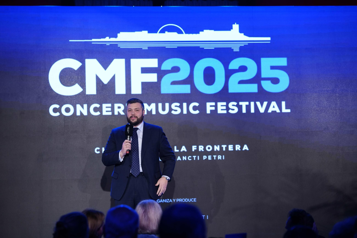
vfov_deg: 16.1
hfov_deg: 23.9
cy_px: 119
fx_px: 843
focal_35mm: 85
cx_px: 178
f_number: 2.5
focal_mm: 85
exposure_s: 1/200
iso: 800
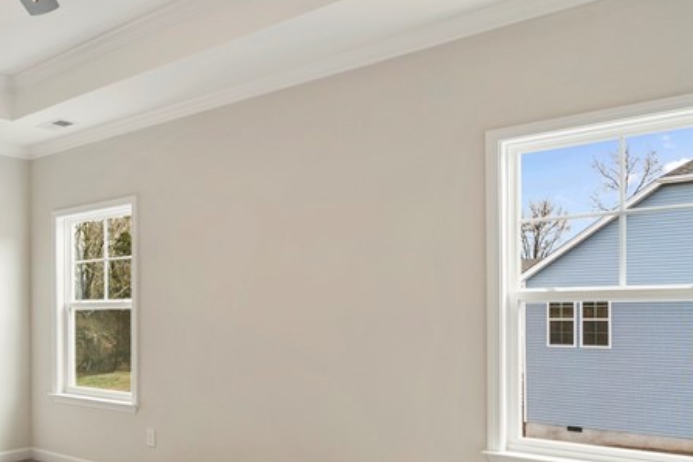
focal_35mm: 34
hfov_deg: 51.0
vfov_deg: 38.3
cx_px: 104
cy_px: 317
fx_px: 654
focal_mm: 14
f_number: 6.3
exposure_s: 1/5
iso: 400
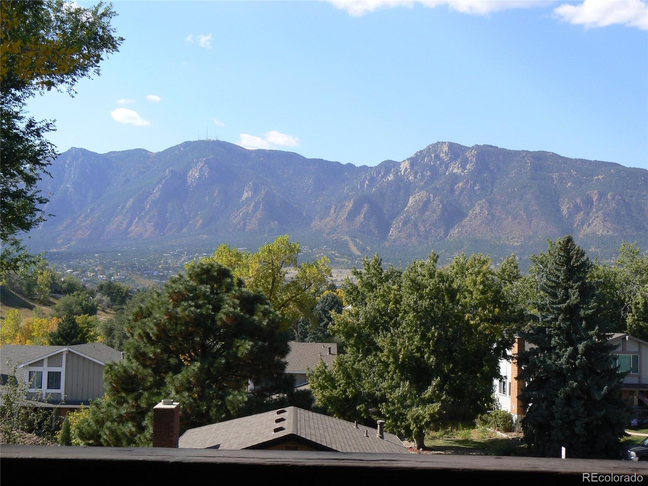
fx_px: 1048
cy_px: 243
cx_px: 324
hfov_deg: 34.3
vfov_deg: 26.1
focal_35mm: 56
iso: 80
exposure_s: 1/250
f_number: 5.6
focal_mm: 9.3
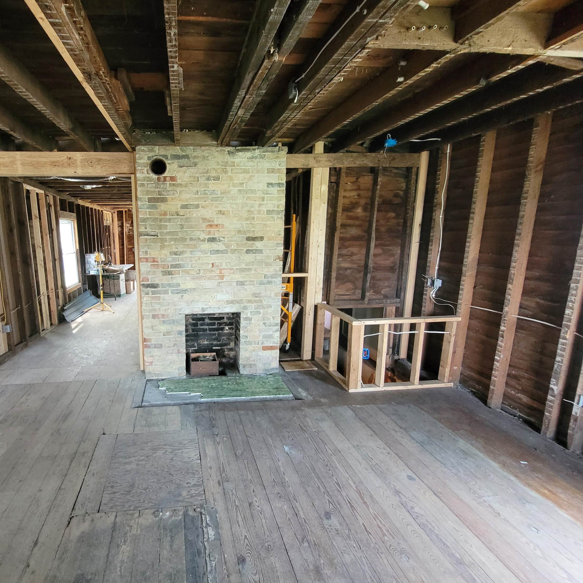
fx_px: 305
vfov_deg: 87.4
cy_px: 289
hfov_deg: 85.5
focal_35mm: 16
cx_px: 215
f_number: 2.2
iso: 500
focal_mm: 1.74
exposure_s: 1/30
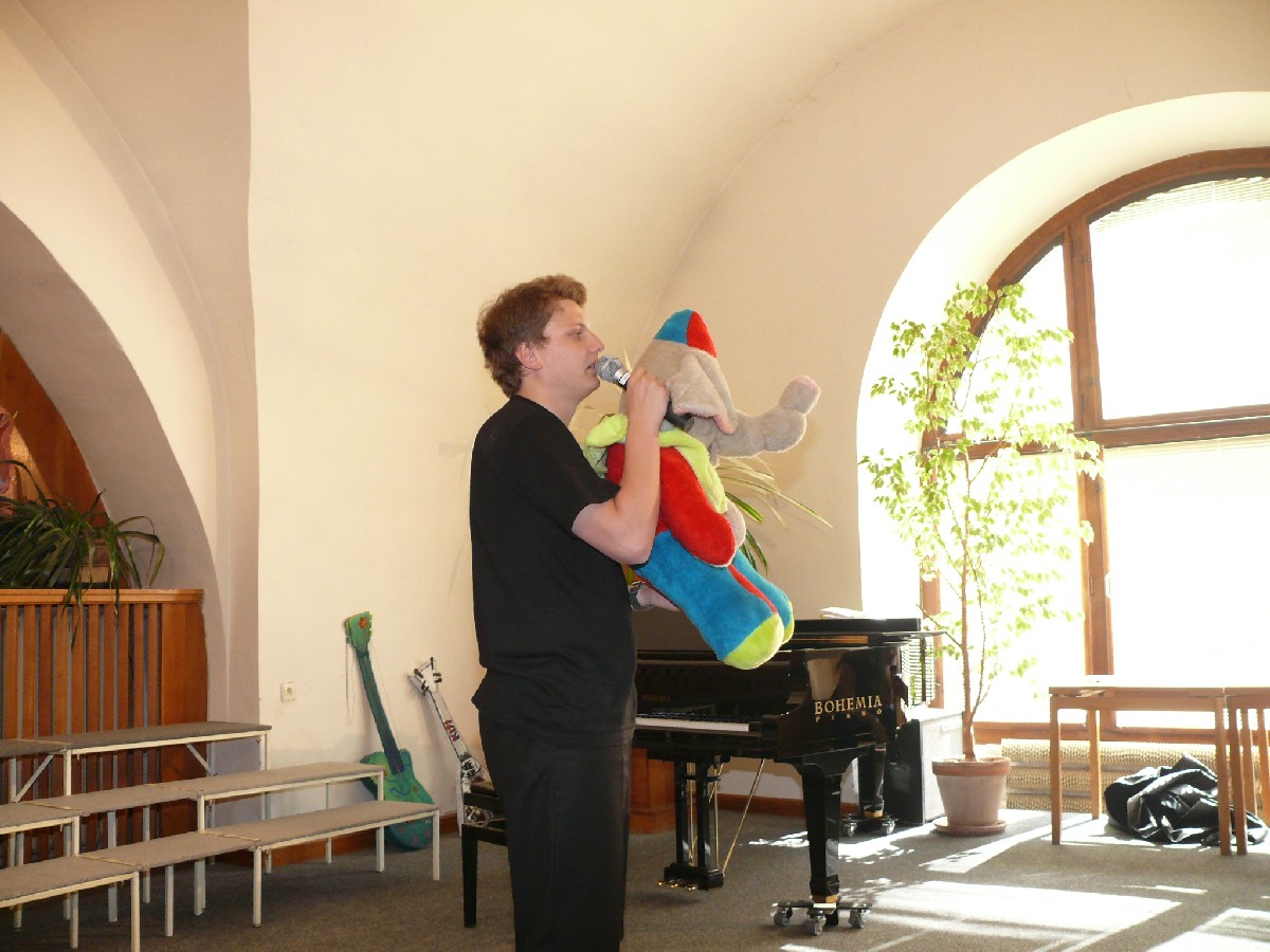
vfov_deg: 40.7
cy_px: 476
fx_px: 1284
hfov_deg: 52.6
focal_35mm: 35
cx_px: 635
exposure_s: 1/30
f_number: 2.8
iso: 200
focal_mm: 7.4
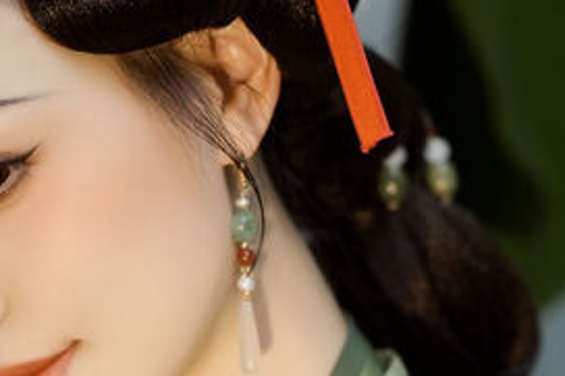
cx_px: 409
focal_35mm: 375
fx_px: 5882
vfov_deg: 3.7
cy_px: 129
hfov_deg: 5.5
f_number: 1.8
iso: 640
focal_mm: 85
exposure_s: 1/640
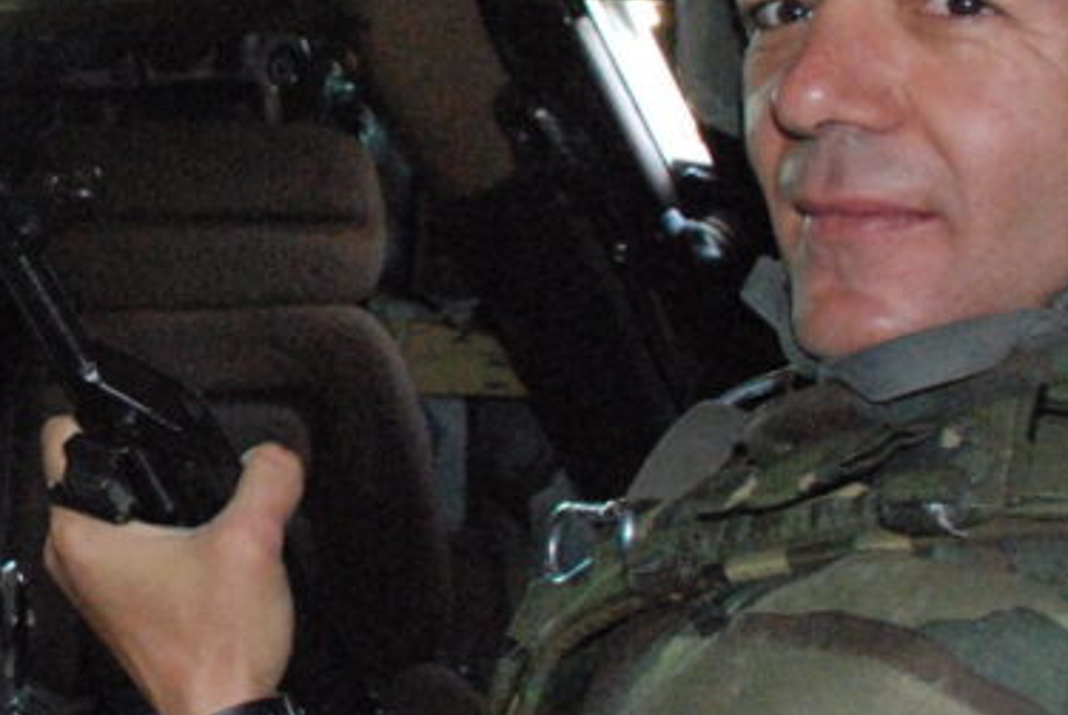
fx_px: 2851
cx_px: -328
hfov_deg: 19.5
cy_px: 249
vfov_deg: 14.3
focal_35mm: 96
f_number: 7.1
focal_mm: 20
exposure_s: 1/60
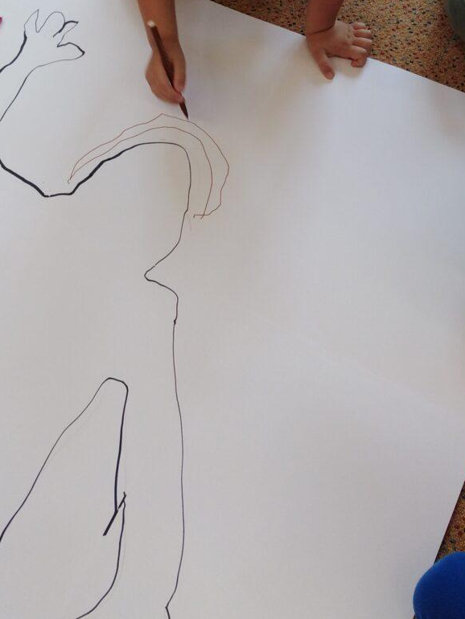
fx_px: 967
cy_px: 86
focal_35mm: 54
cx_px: 158
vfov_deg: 34.0
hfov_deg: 26.9
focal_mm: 3.46
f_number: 2.2
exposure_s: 1/40
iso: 101
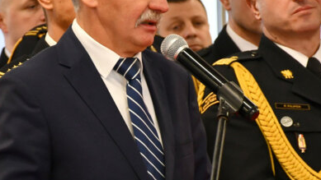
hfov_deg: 5.0
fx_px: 3661
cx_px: 77
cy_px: 157
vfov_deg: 2.8
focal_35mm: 430
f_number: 5.6
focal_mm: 112
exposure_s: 1/80
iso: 1250
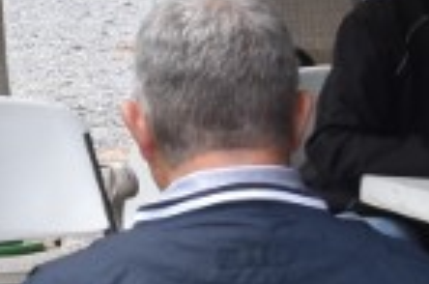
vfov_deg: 5.5
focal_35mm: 246
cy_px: -130
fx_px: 2924
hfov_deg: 7.8
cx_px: -629
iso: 400
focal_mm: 21
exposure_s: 1/250
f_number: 8
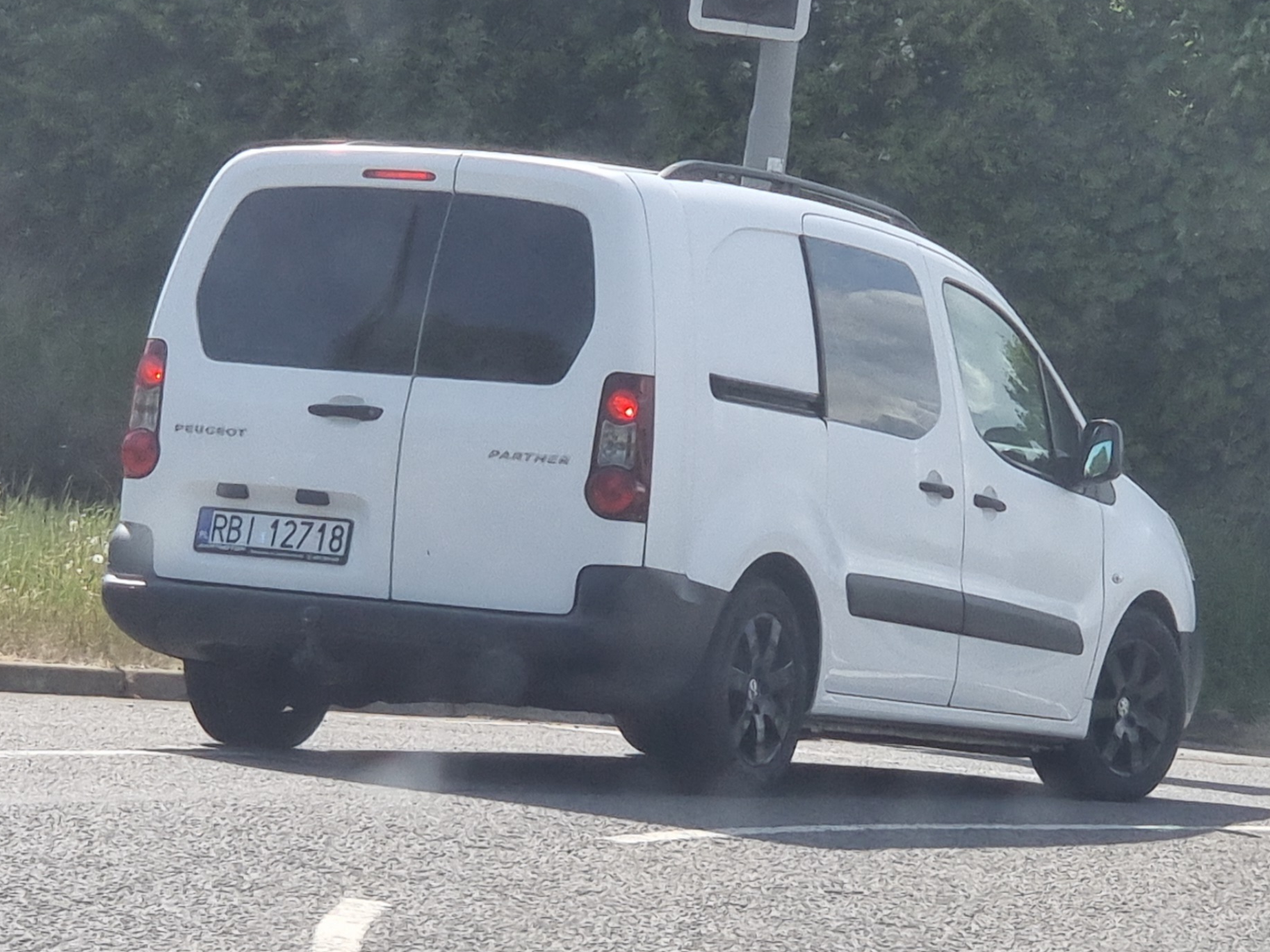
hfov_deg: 26.7
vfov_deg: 20.2
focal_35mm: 73
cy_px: 473
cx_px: 637
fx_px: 2678
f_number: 2.4
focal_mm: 9
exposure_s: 1/833
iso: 50
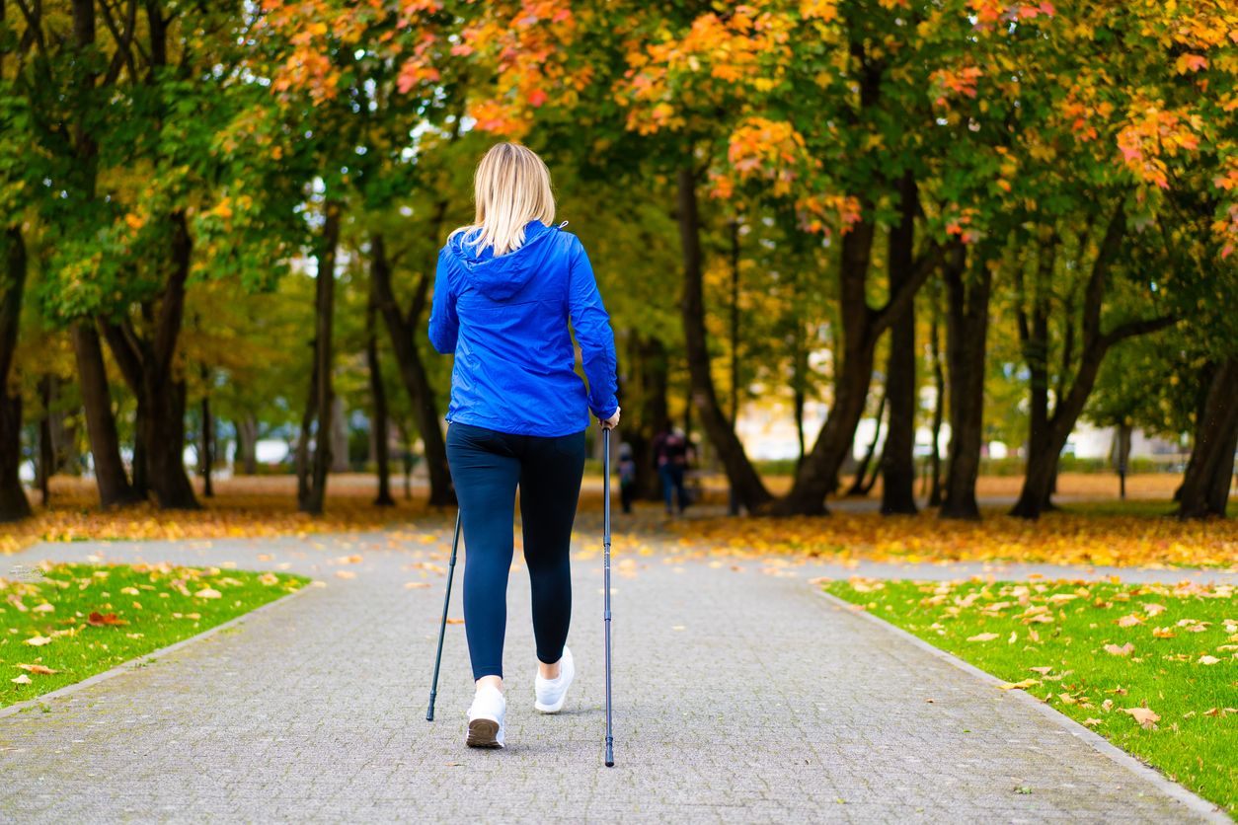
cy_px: 412
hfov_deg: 36.2
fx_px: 1891
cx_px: 619
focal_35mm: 55
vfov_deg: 24.6
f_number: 1.8
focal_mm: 55
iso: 200
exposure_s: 1/1000
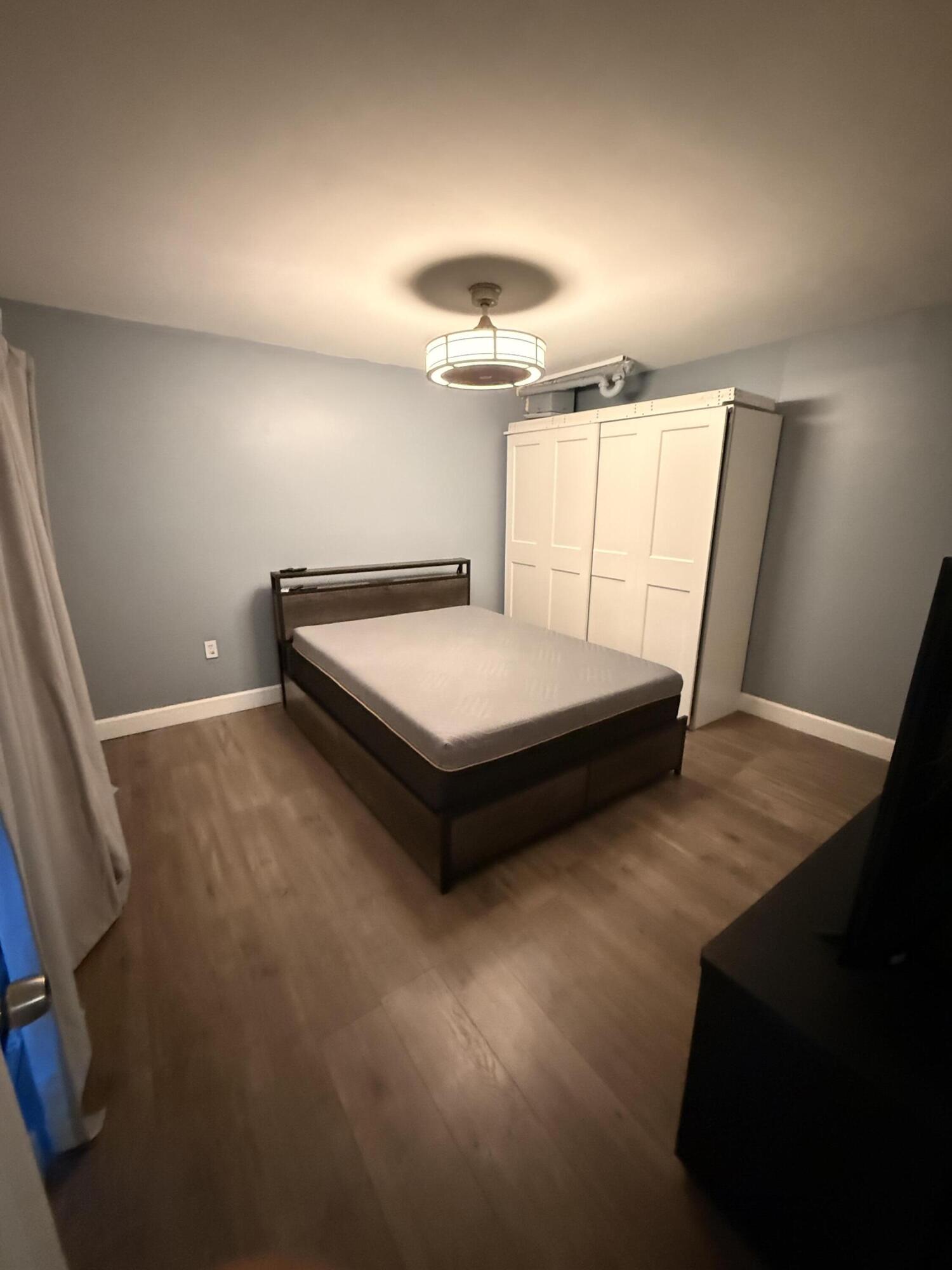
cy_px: 635
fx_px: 513
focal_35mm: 14
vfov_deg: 102.1
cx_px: 476
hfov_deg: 85.7
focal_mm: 2.22
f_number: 2.2
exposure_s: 1/36
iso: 1600
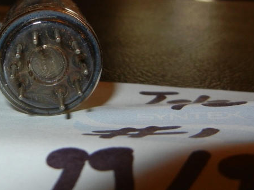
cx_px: 42
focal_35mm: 68
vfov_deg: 21.5
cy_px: 58
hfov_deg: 27.8
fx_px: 499
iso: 200
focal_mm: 5.4
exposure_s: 1/30
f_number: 7
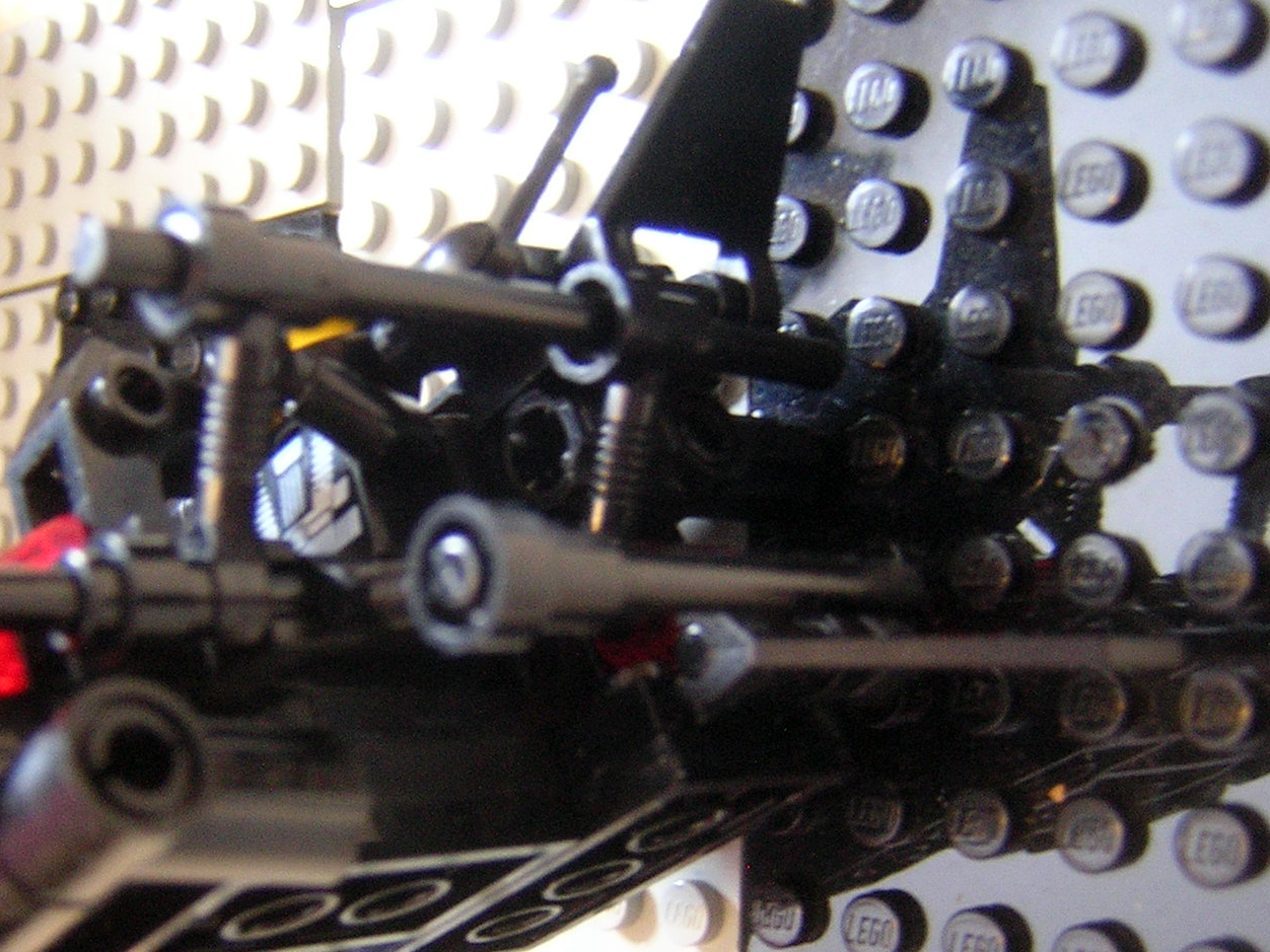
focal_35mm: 46
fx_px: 1688
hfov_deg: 41.0
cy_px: 513
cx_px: 485
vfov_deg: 31.5
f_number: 2.6
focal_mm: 4.7
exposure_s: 1/2.6
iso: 400
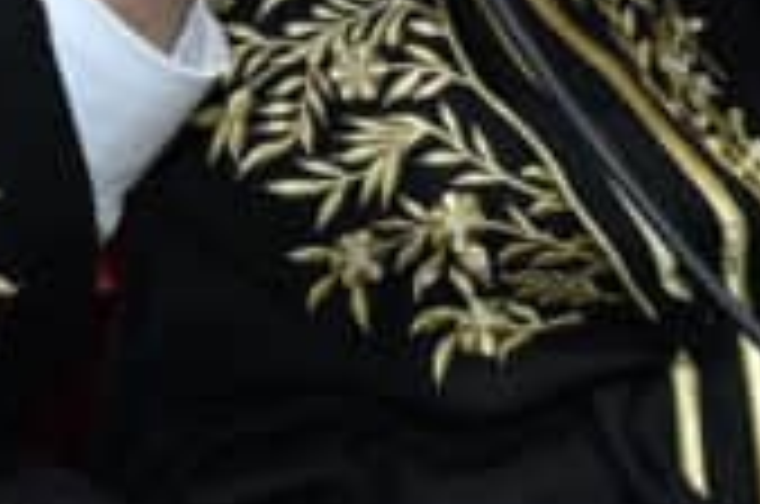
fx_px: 5120
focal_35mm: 243
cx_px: -198
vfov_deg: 5.6
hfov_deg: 8.4
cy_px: -335
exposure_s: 1/125
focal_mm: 40
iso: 1250
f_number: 6.3
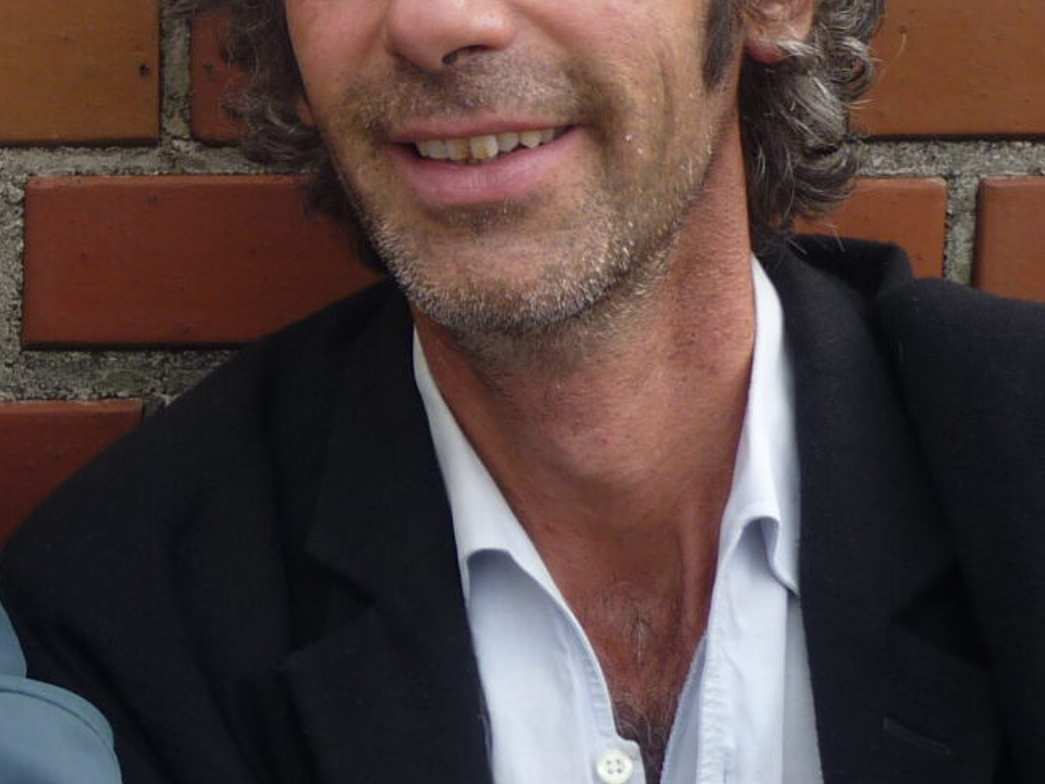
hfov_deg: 20.5
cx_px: -117
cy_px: 203
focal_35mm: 91
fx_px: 2748
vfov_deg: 16.2
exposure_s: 1/500
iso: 80
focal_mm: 5.5
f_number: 2.8
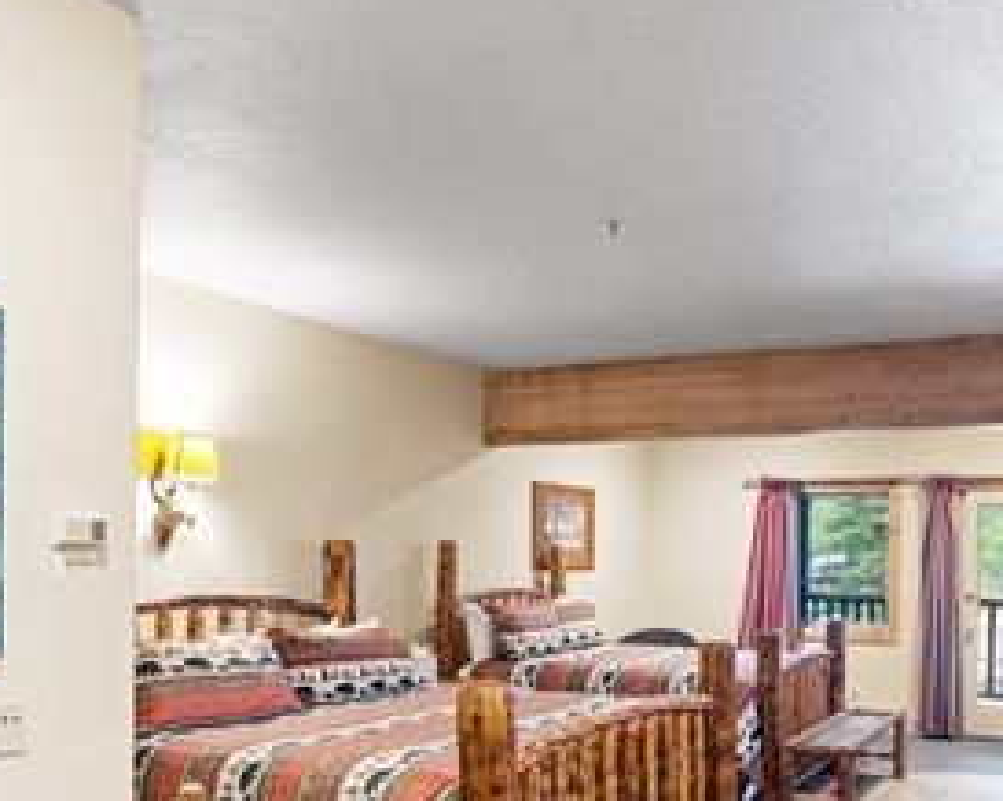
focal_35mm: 33
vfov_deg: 42.2
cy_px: 658
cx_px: 698
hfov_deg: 52.8
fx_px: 979
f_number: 9
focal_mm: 16
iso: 160
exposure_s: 1
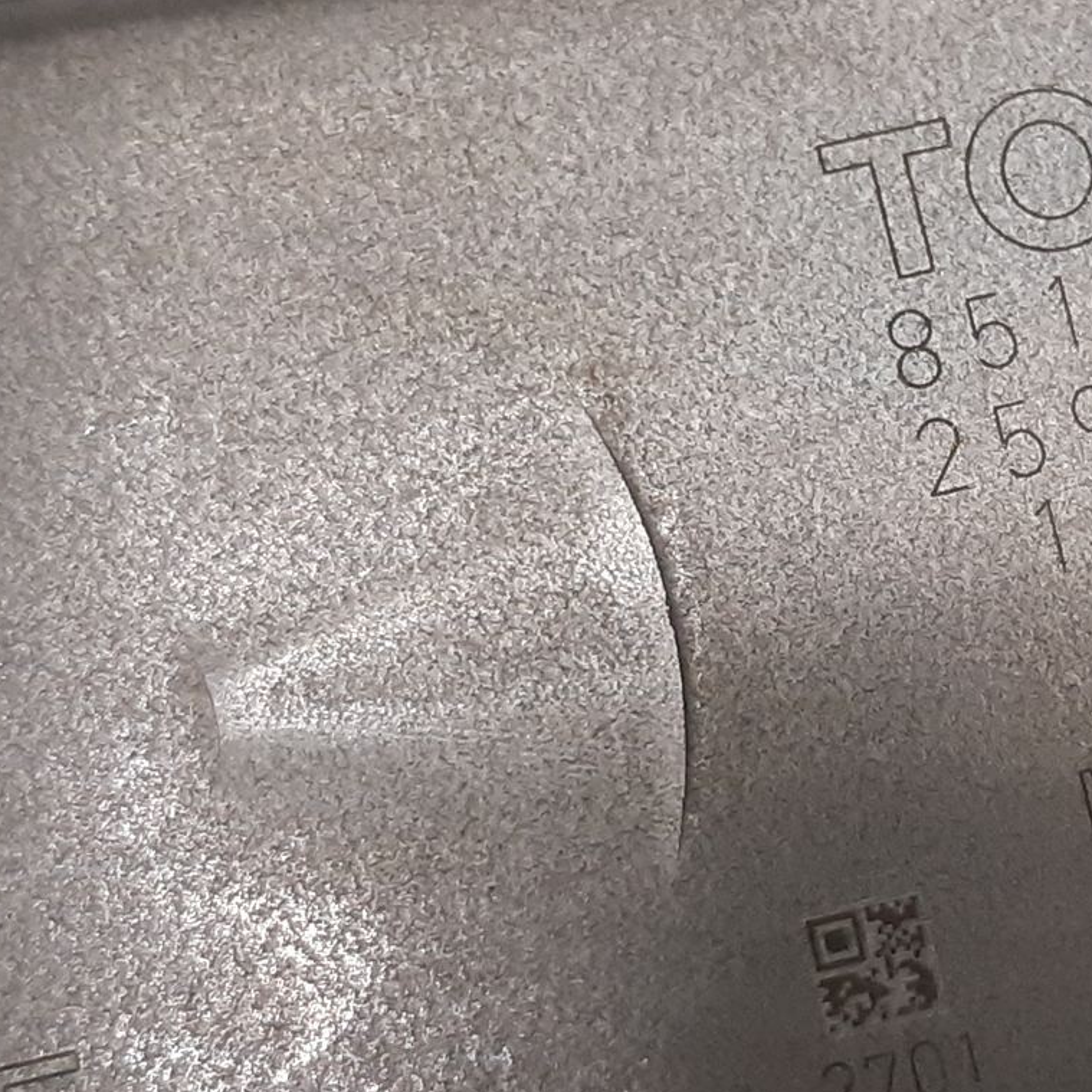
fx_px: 2213
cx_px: 996
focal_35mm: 62
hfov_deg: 26.7
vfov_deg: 27.7
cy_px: 525
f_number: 1.7
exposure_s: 1/50
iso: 200
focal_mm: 3.93
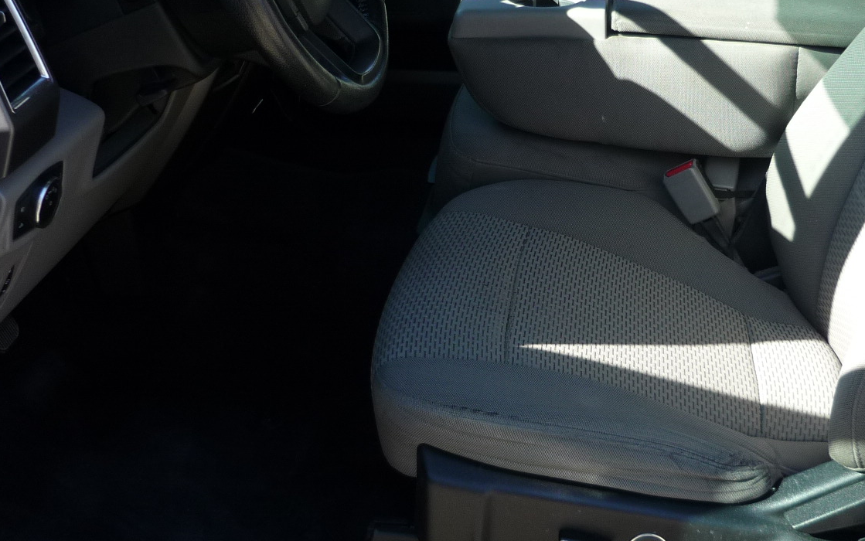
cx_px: 560
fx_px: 1179
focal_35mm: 50
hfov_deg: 39.9
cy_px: 281
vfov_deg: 25.8
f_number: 2.8
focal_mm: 5.5
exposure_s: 1/160
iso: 100
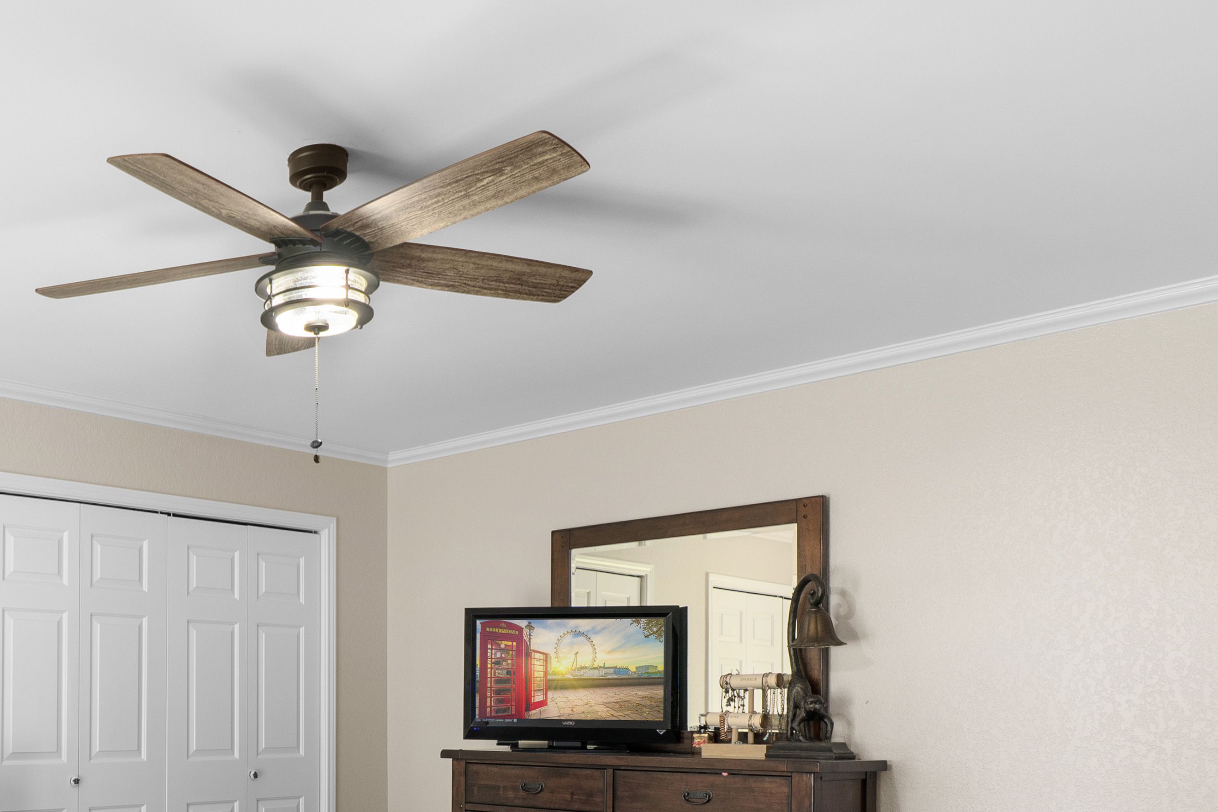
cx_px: 109
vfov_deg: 35.0
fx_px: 1218
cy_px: 714
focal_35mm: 36
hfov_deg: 47.4
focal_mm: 16
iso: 320
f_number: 7.1
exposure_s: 1/4
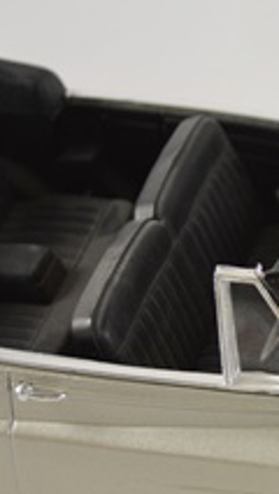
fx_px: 2089
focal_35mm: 159
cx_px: 528
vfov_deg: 13.5
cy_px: 357
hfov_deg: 7.4
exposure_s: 1/100
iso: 400
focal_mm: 36
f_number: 5
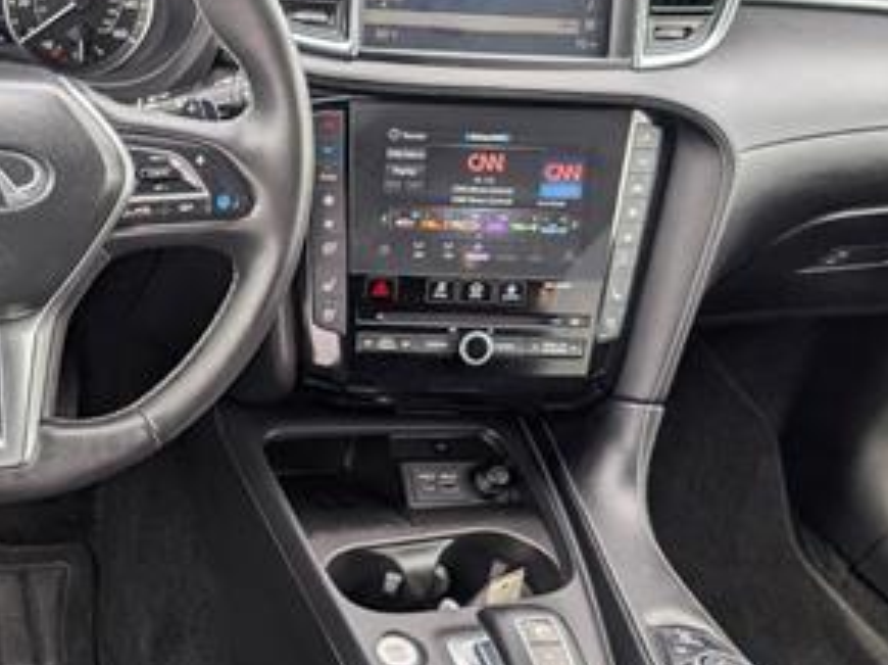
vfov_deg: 27.2
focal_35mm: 53
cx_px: -31
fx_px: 1358
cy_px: 490
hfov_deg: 32.8
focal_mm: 6.9
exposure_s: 1/1000
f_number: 1.68
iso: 23
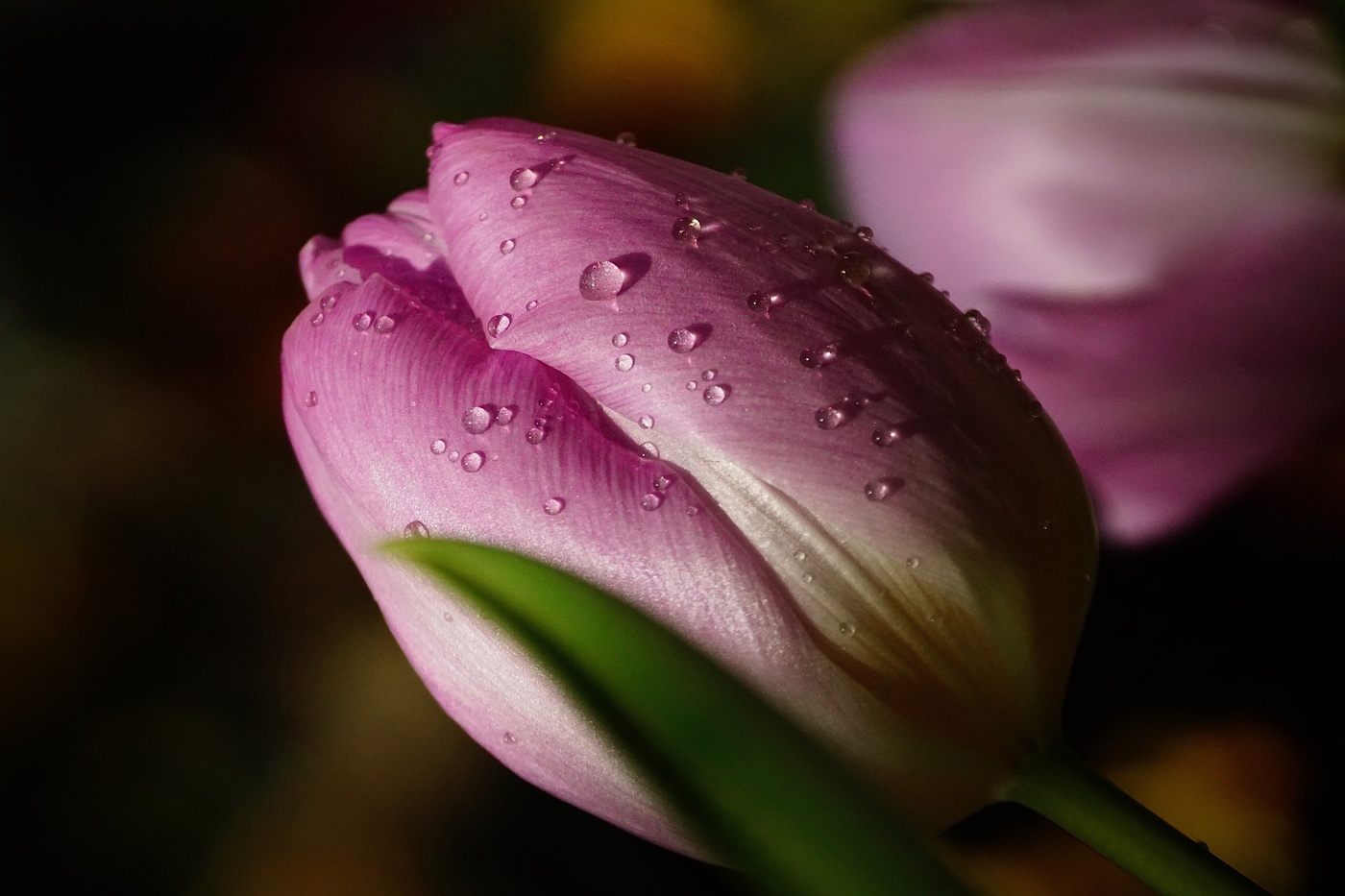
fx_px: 7564
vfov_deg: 6.8
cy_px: 448
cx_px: 672
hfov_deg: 10.2
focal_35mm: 202
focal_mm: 135
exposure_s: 1/8000
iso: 2500
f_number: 5.6
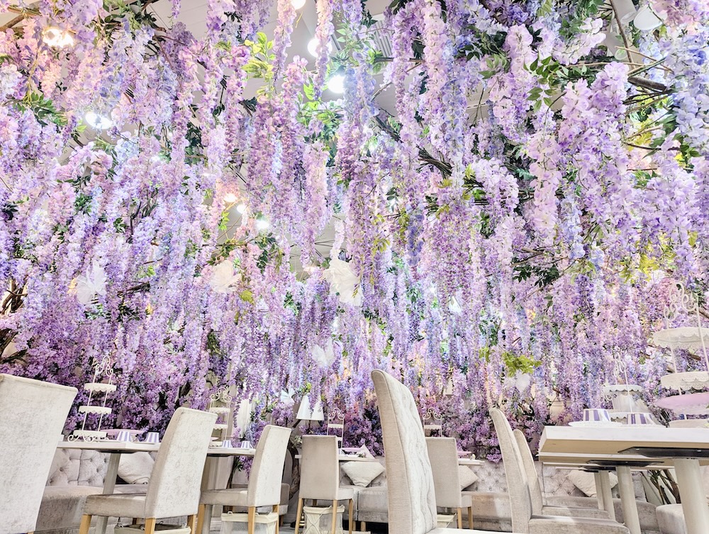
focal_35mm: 24
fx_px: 492
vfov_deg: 56.9
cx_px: 354
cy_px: 267
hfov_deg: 71.5
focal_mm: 6.81
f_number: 1.85
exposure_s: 1/214
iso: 52
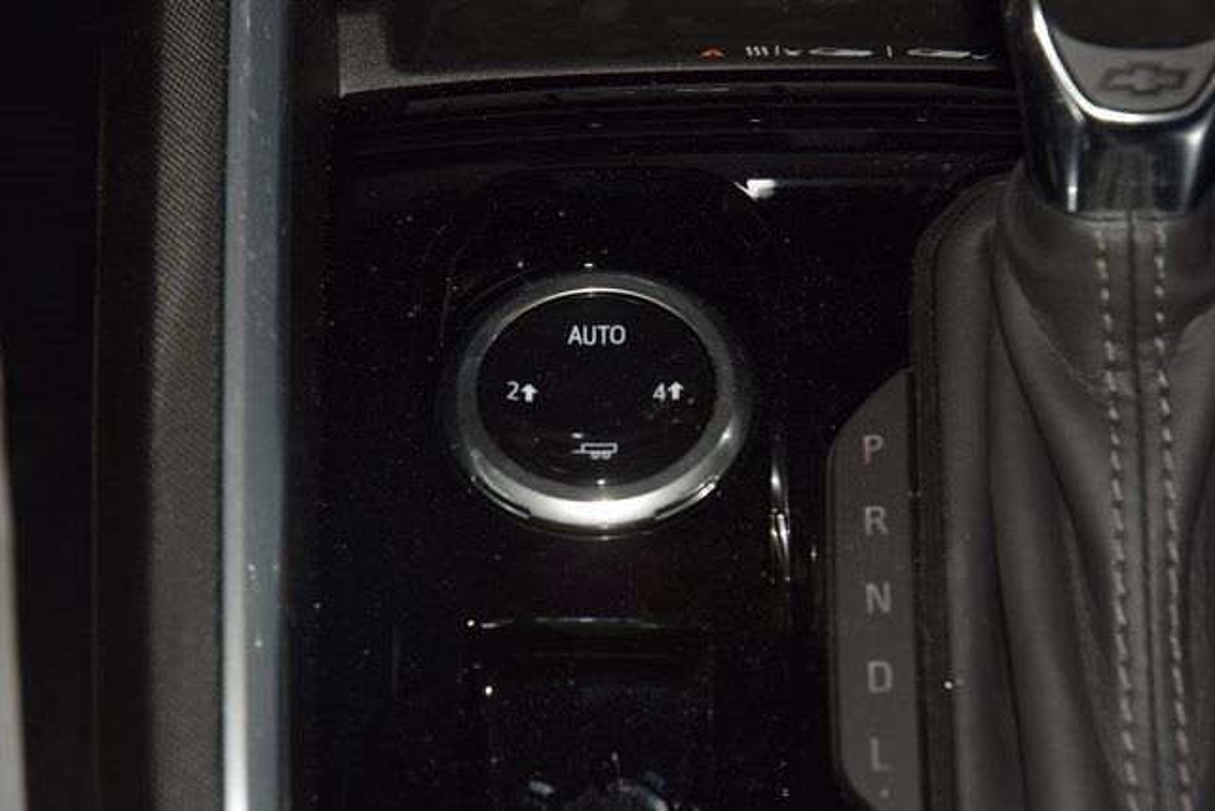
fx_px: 3544
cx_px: 608
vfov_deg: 13.0
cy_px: 406
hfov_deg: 19.5
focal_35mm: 105
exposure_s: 1/125
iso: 100
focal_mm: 70
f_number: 8
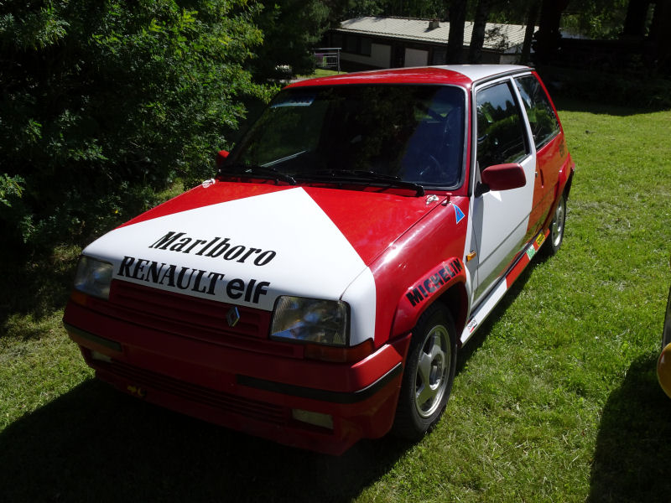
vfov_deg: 46.8
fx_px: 582
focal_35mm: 30
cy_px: 252
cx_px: 336
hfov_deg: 60.0
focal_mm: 5.09
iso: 80
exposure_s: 1/800
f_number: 4
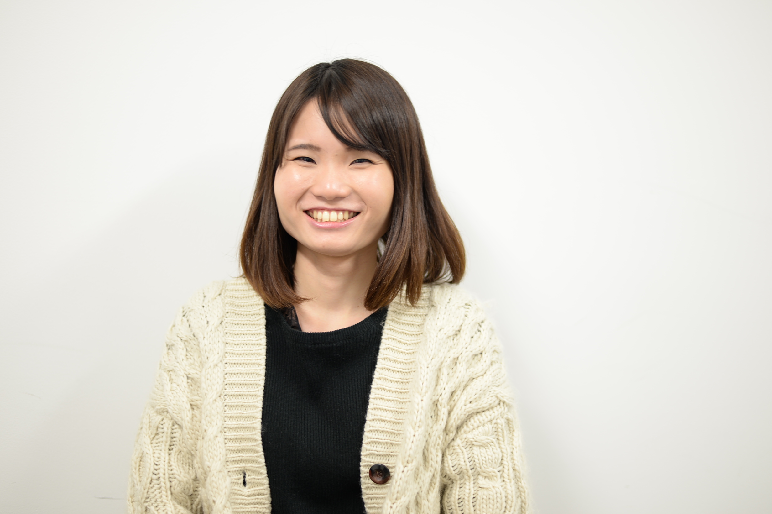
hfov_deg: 39.6
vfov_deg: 27.0
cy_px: 257
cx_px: 386
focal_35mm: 50
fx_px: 1072
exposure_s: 1/50
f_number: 1.8
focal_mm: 50
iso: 180
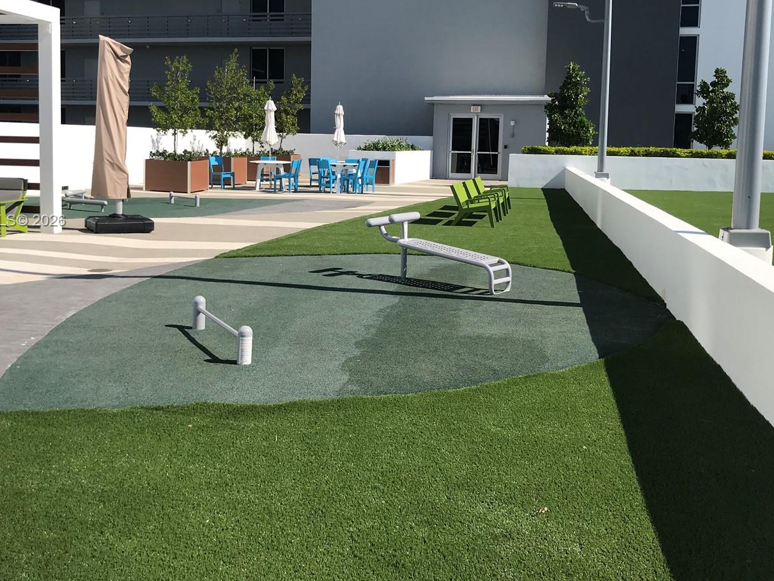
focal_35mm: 37
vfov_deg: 38.4
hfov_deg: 50.1
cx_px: 378
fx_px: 827
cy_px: 221
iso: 20
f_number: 1.8
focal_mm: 3.99
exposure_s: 1/2907
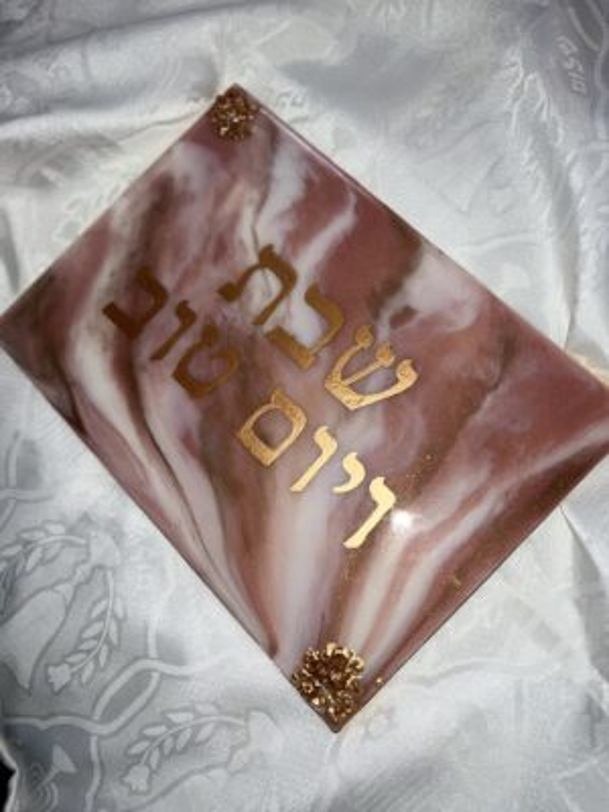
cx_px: 304
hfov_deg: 53.1
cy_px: 406
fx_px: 610
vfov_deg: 67.3
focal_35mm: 26
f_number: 1.5
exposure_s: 1/295
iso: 32
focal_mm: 5.7
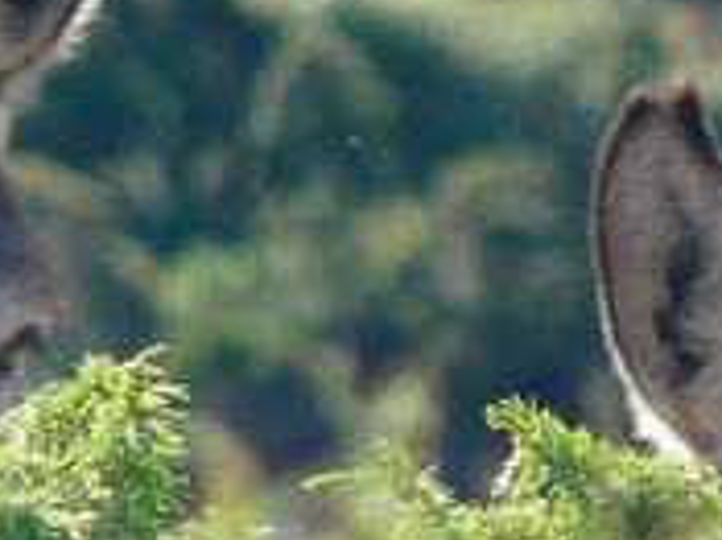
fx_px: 37559
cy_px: 470
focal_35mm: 1802
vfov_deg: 0.8
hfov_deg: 1.1
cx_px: 450
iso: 100
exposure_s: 1/125
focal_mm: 88.8
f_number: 4
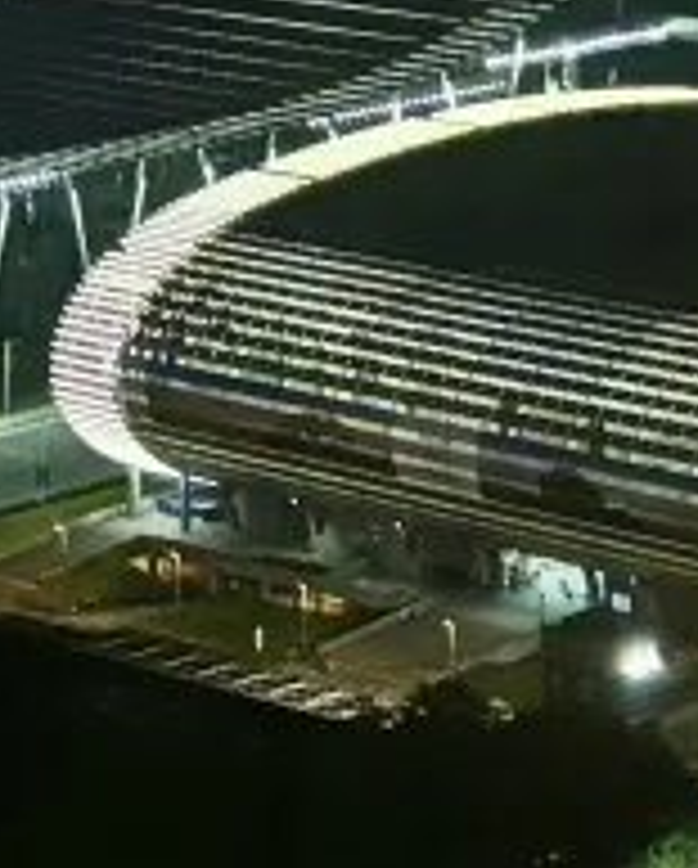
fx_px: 4869
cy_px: -292
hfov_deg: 8.0
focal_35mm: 189
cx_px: -396
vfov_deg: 10.0
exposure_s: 1/30
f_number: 1.6
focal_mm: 5.96
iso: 800
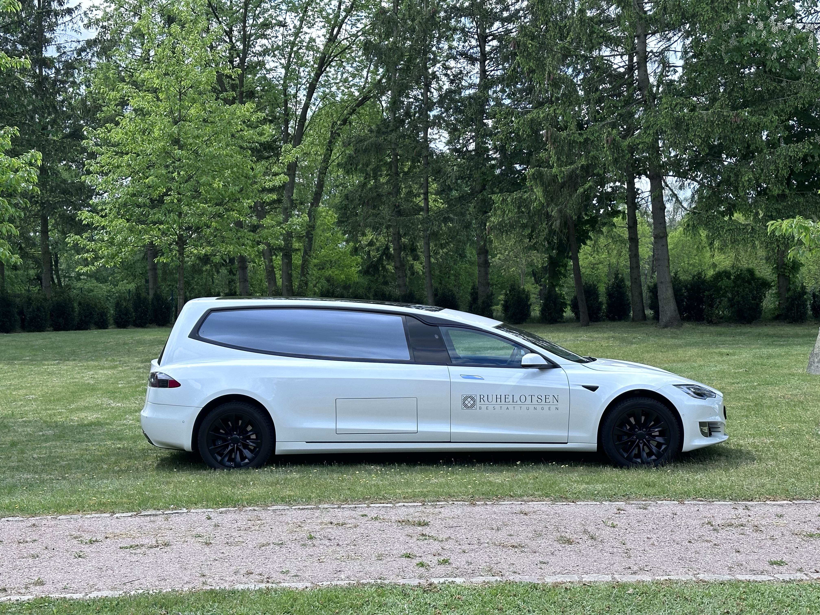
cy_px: 308
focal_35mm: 48
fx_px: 1137
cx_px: 410
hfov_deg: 39.7
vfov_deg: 30.3
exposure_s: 1/1667
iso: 64
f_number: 1.78
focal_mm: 6.86
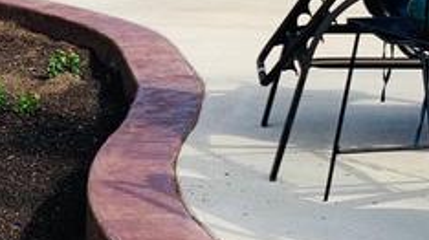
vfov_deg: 9.2
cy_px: 38
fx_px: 1488
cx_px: -147
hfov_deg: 15.5
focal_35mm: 131
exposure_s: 1/1124
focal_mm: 4.25
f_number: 1.8
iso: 25
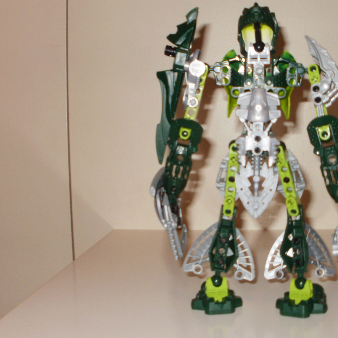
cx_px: 224
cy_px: 159
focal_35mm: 53
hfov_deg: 32.0
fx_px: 585
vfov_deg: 32.2
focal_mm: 6.3
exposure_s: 1/30
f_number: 3.5
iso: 125
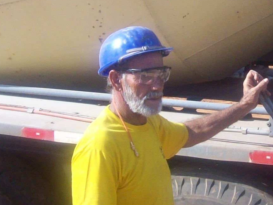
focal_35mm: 118
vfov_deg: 12.5
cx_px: 212
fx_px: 930
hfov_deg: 16.6
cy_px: 60
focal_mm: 6
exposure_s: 1/281
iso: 80
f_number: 4.8
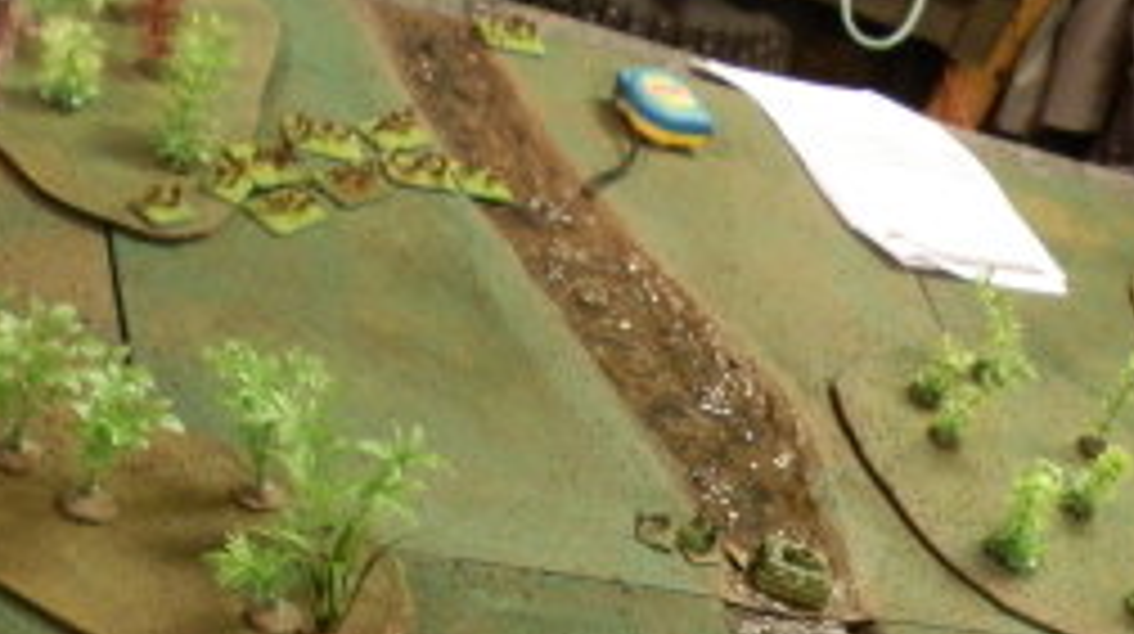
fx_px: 1952
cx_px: 958
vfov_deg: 17.5
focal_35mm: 65
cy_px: 782
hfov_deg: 31.3
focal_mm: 5
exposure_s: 1/8
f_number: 3.1
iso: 250
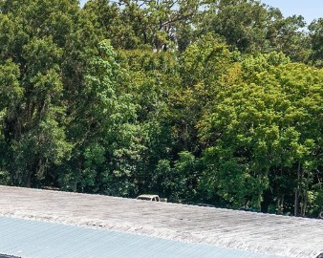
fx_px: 678
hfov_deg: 24.0
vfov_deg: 21.2
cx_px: -80
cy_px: 218
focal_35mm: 71
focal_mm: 8.67
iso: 270
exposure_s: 1/4000
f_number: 1.8
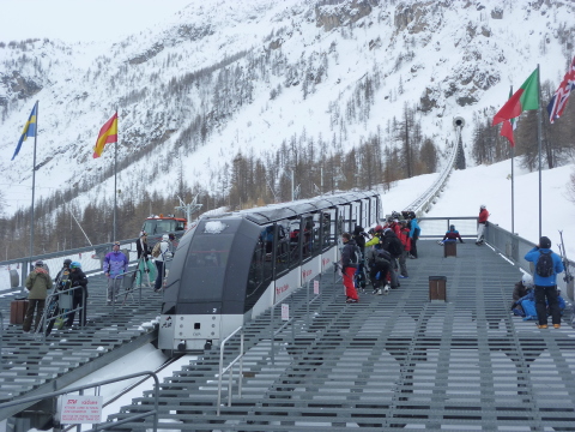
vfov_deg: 30.3
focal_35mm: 48
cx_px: 288
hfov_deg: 39.7
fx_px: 797
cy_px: 216
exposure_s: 1/400
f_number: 4.3
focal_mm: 8.6
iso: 125
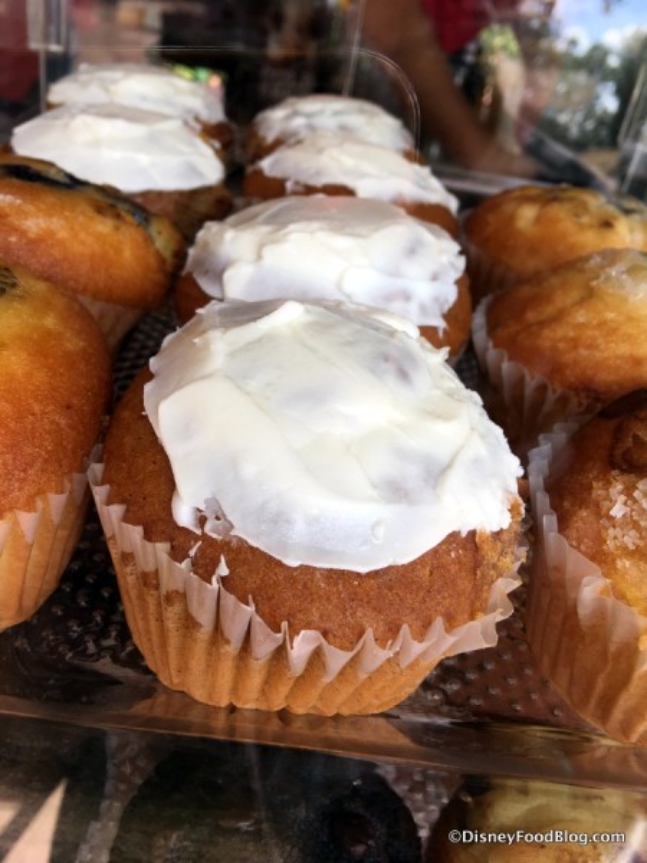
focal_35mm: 29
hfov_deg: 48.2
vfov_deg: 61.7
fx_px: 723
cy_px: 432
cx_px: 324
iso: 25
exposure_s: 1/217
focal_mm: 4.15
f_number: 2.2
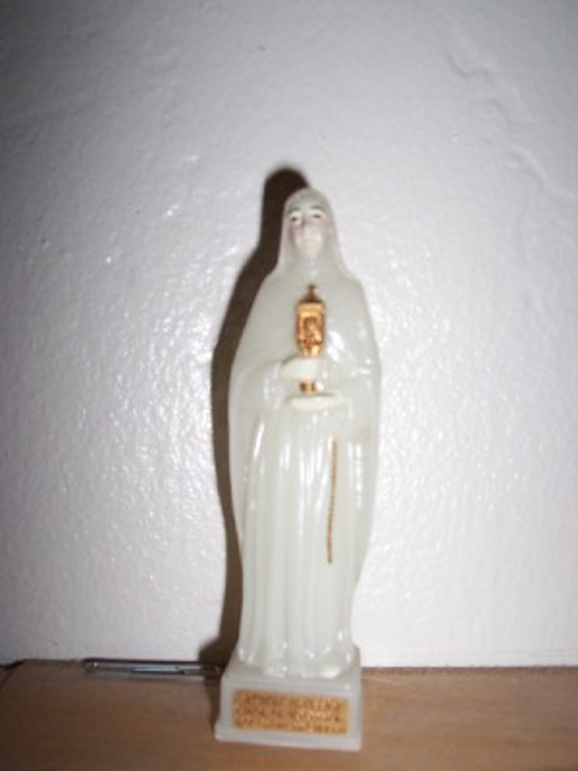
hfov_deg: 38.7
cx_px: 289
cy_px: 386
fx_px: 824
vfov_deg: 50.1
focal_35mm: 37
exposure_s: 1/60
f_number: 2.8
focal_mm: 5.6
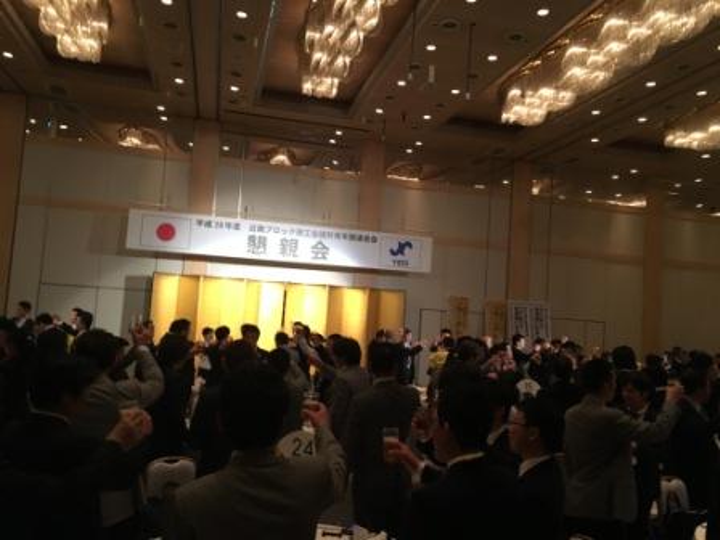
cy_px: 270
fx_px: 603
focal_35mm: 29
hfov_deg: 61.7
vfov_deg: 48.2
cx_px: 360
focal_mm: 4.15
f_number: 2.2
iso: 200
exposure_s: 1/20
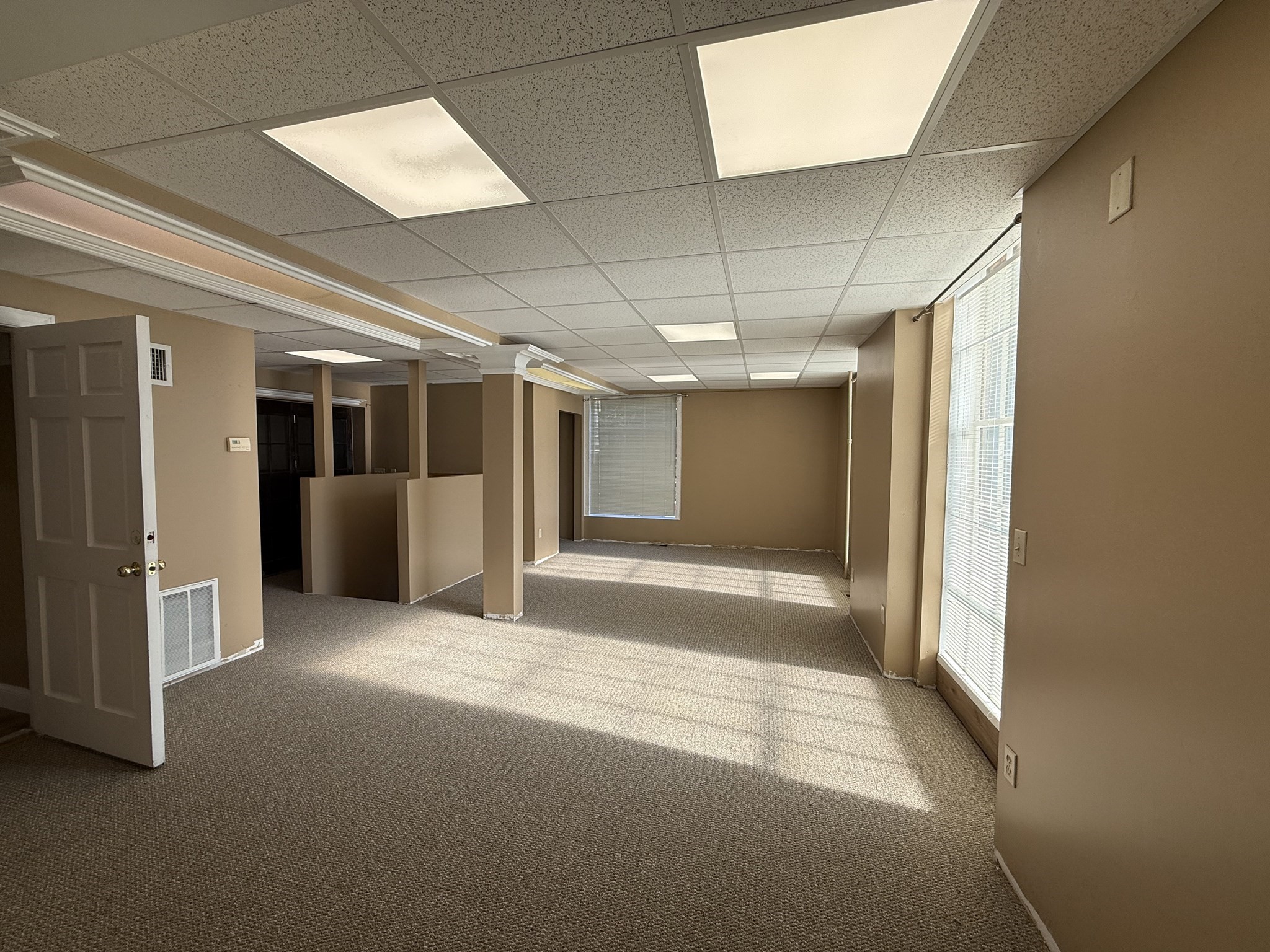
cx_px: 635
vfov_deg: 85.7
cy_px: 476
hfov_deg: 102.1
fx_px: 514
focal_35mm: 14
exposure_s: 1/303
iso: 50
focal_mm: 2.22
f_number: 2.2
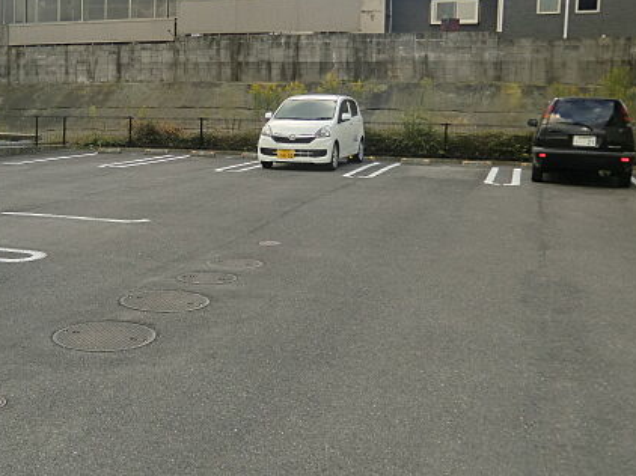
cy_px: 214
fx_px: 808
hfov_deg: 41.9
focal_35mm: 44
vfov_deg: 32.8
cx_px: 175
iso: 64
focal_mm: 5.2
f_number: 3.5
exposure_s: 1/60
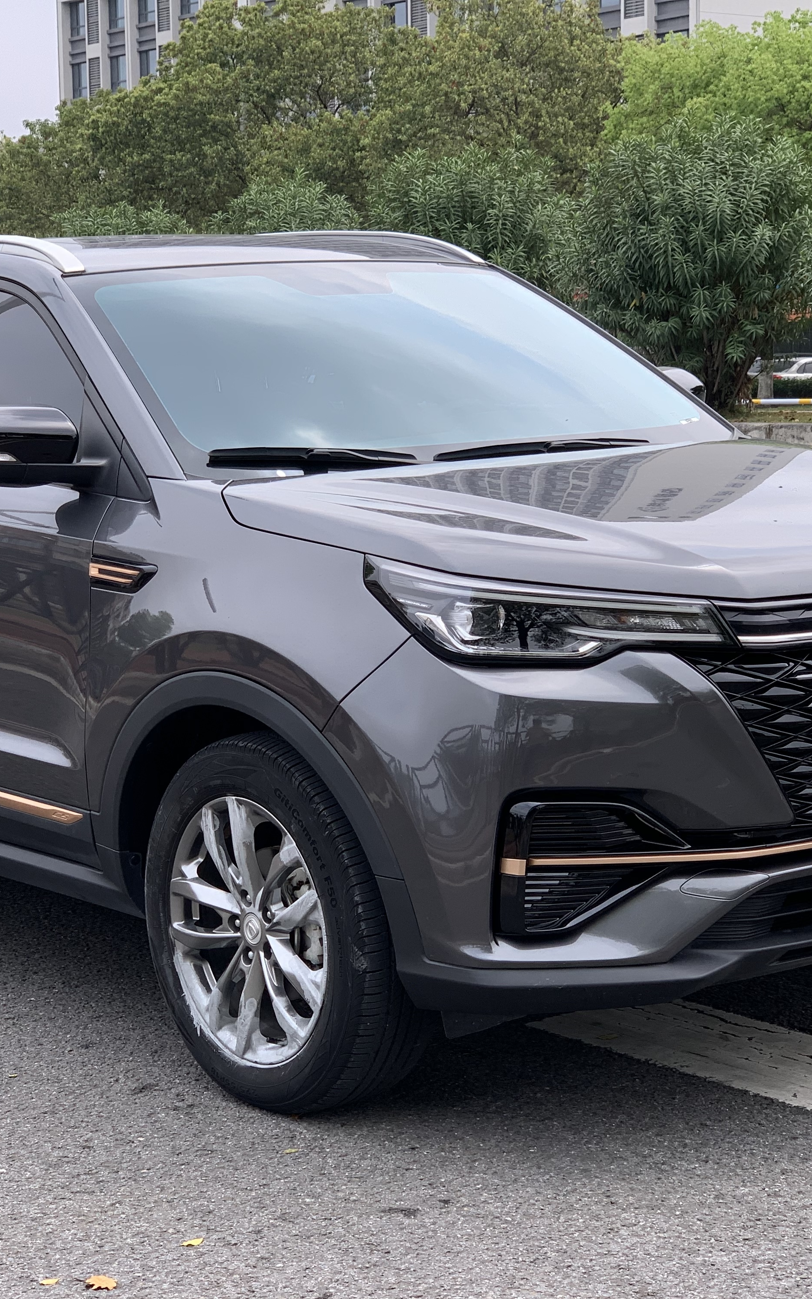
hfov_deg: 17.6
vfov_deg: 27.8
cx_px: 368
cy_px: 654
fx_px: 2620
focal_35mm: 74
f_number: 2.4
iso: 16
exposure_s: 1/505
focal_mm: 6
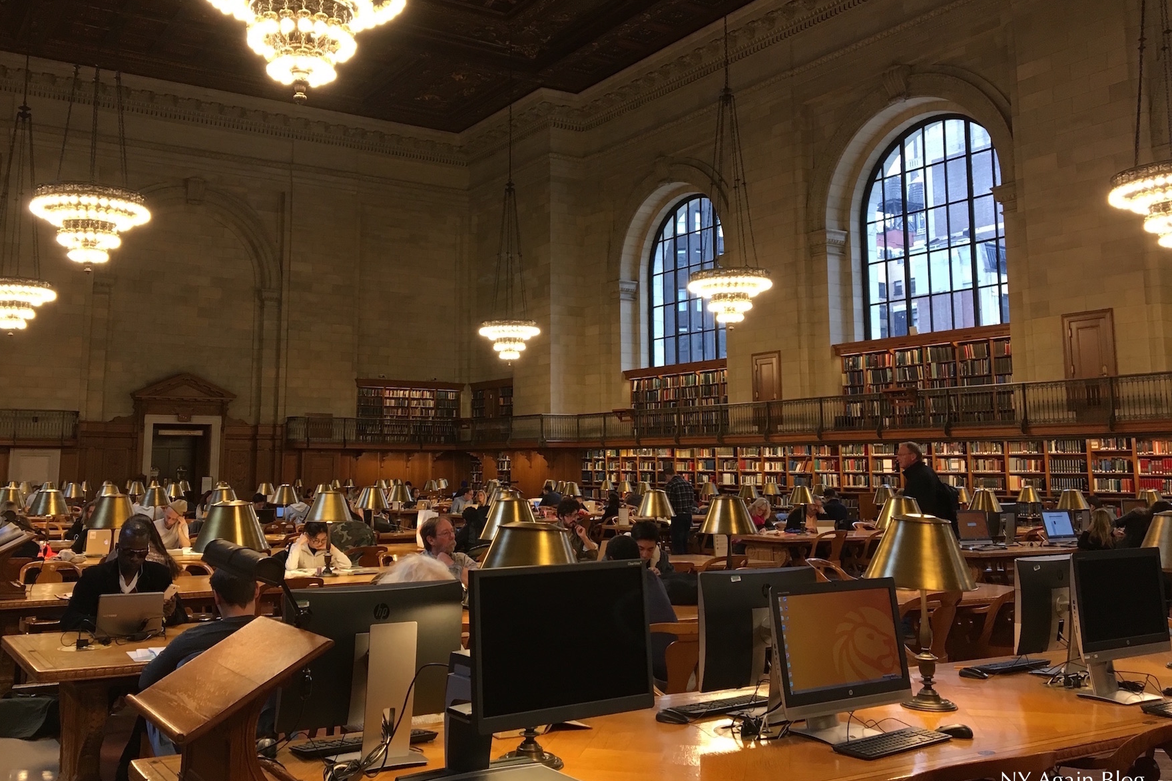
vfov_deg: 38.7
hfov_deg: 55.6
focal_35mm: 34
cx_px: 512
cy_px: 315
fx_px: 1107
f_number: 2.2
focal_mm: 4.15
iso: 40
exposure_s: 1/30
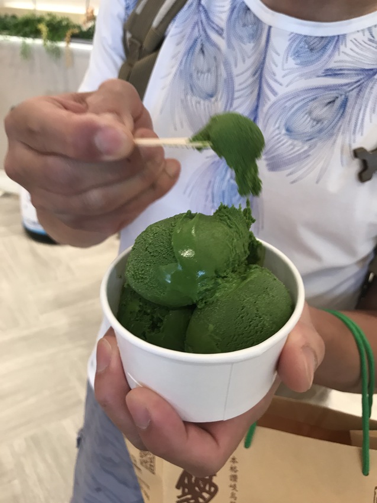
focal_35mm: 28
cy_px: 252
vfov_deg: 63.5
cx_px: 188
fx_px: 407
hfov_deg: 49.7
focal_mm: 3.99
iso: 40
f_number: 1.8
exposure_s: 1/20
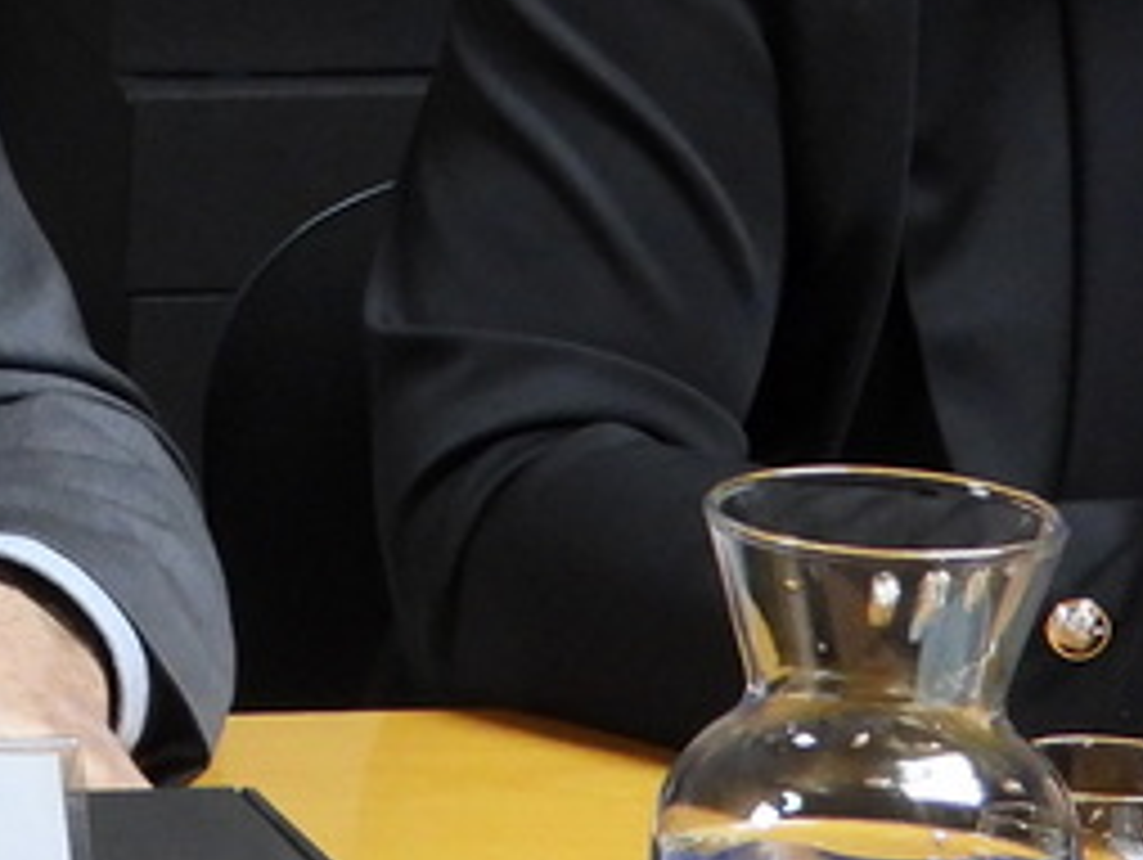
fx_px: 9353
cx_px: -270
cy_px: -243
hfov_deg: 6.9
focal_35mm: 283
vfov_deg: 5.2
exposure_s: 1/20
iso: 400
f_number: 3.5
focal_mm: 10.7
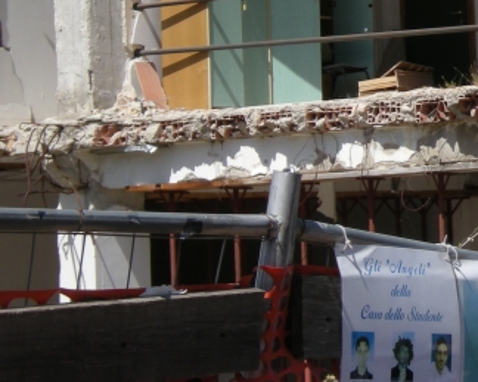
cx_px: 549
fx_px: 2970
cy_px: 32
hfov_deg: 9.1
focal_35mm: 210
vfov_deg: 7.3
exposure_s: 1/440
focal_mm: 14.6
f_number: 5.1
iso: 64
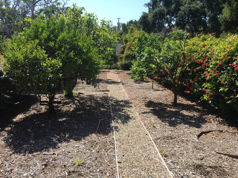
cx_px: 119
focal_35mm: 29
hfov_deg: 61.7
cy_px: 89
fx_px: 199
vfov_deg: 48.2
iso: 25
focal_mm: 4.15
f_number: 2.2
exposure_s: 1/818
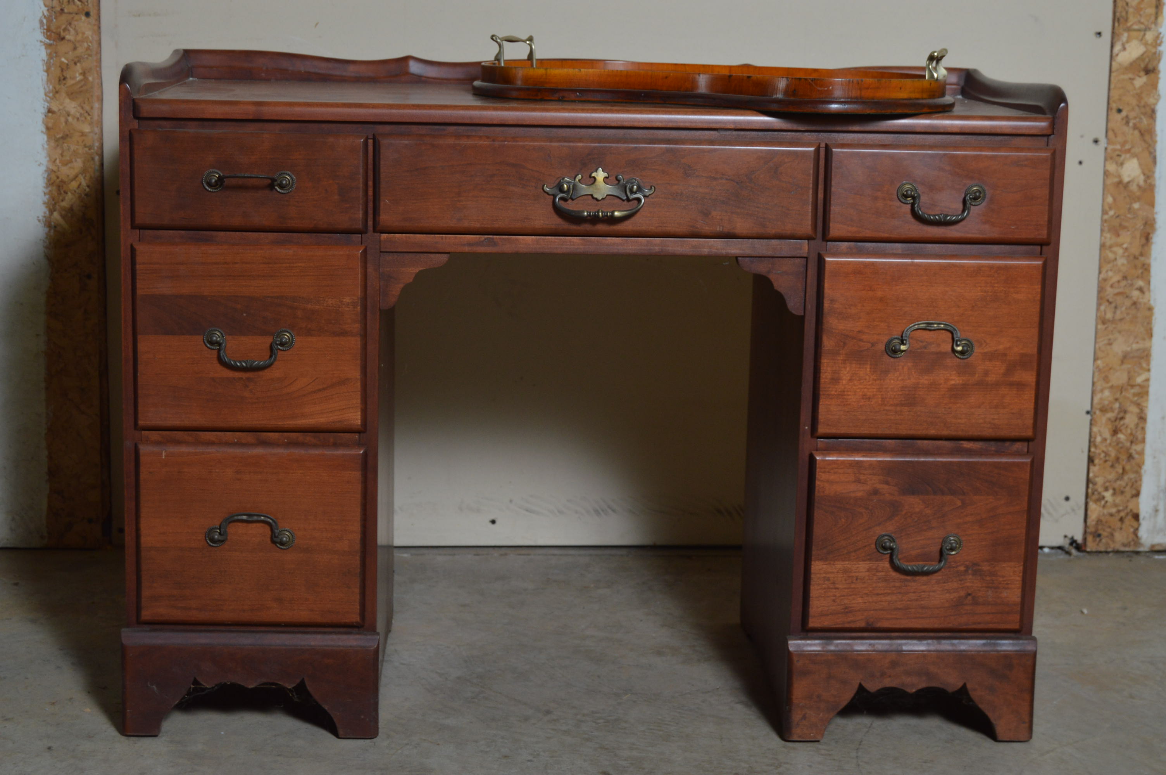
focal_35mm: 63
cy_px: 388
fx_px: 2039
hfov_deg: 31.9
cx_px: 583
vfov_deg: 21.5
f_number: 6.3
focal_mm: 42
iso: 400
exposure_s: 1/80
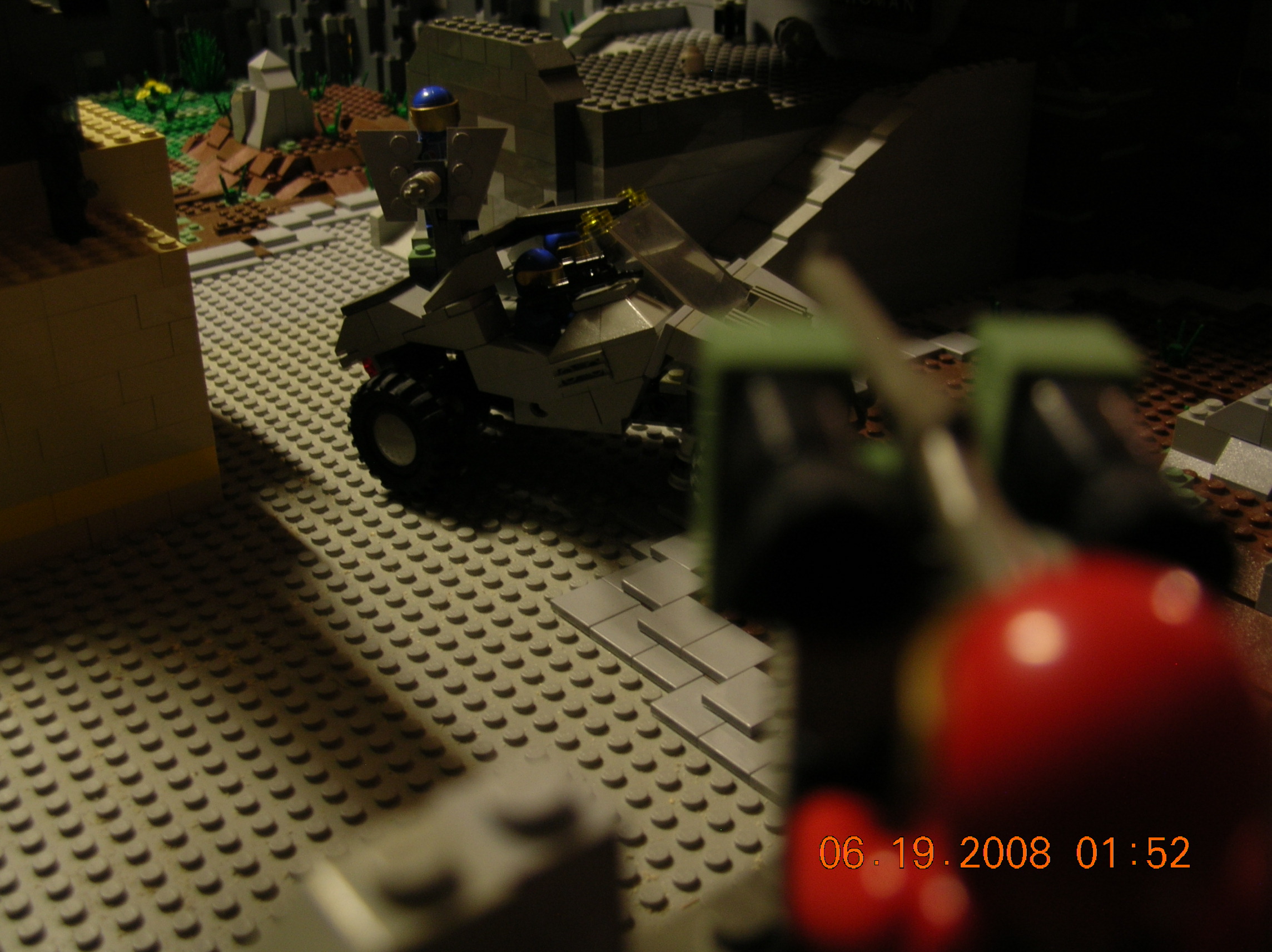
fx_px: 1322
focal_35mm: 36
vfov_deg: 39.6
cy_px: 476
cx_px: 636
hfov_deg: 51.4
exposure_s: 1
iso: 50
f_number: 2.7
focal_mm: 6
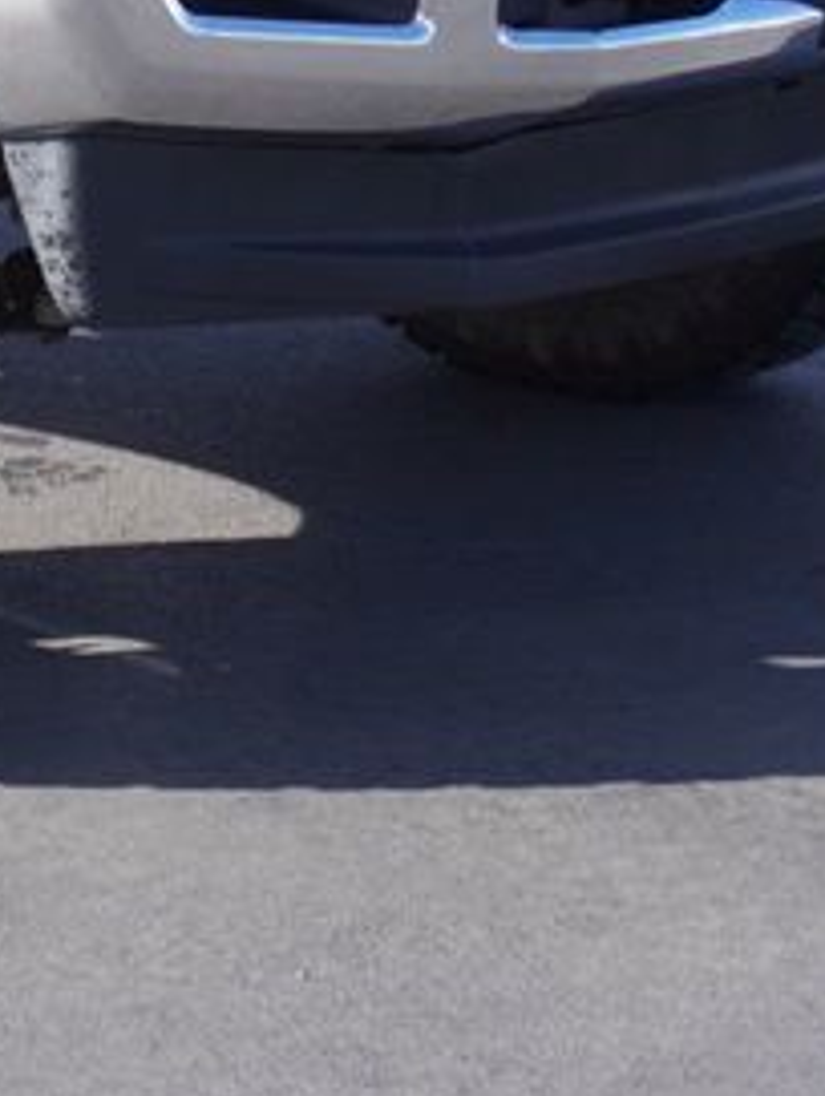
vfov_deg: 11.4
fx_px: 5352
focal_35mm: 169
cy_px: -279
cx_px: -805
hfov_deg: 8.4
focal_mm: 31
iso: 100
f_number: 7.1
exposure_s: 1/125
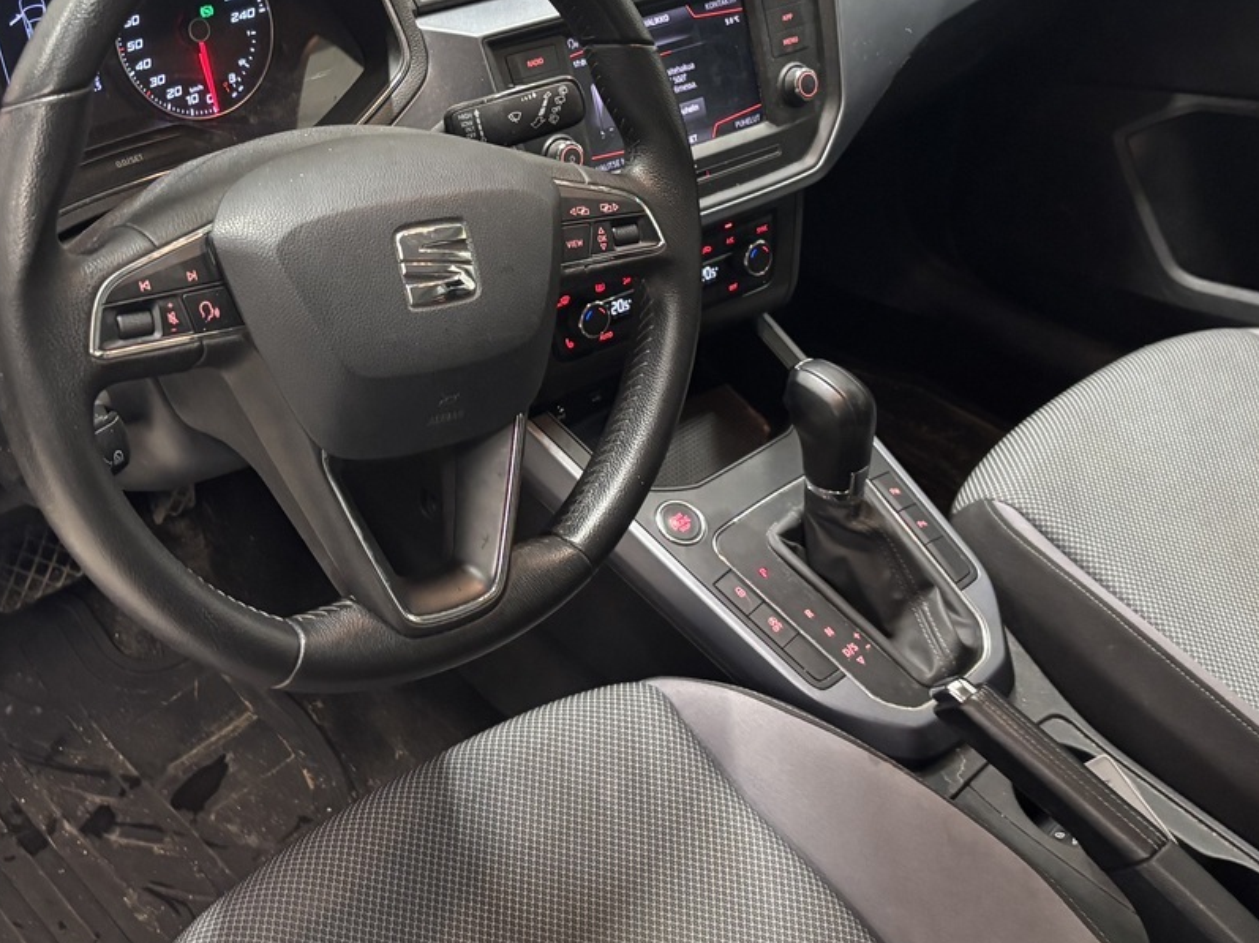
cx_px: 498
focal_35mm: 47
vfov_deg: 30.4
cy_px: 240
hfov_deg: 40.3
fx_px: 1709
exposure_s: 1/50
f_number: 1.6
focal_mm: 5.96
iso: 320
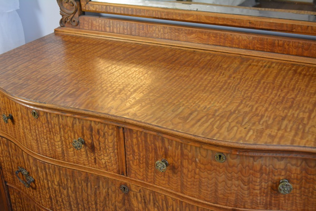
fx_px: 421
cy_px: 106
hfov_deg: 41.1
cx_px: 158
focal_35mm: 48
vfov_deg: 28.1
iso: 800
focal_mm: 32
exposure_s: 1/40
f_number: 4.8
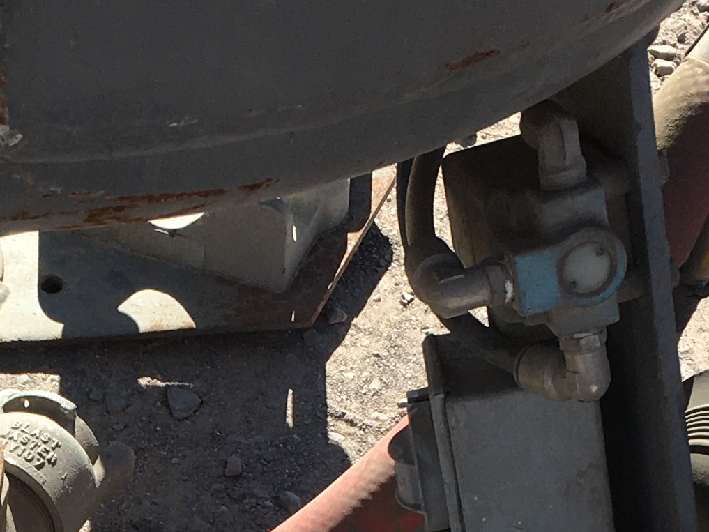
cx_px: -10
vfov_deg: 12.1
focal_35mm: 115
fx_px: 2356
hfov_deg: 16.7
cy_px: 865
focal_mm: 4.15
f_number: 2.2
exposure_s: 1/705
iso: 25
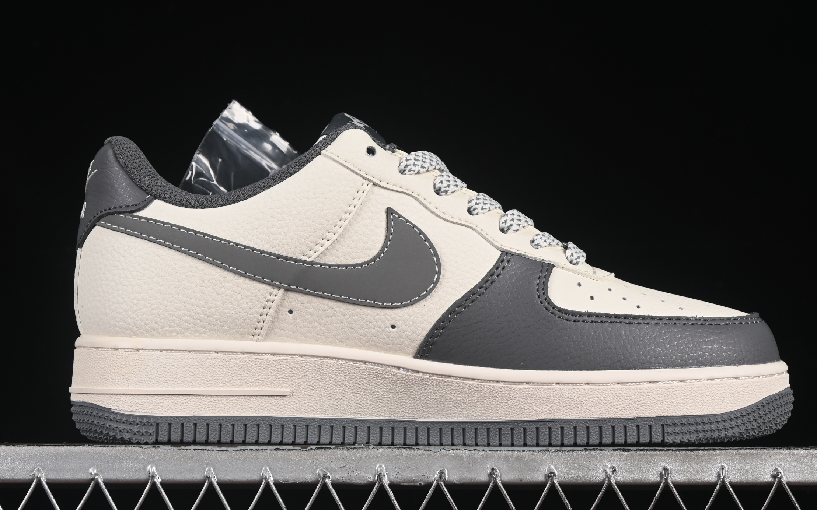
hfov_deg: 21.6
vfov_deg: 13.6
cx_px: 427
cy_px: 233
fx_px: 2137
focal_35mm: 96
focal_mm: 50
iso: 160
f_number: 8
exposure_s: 1/80
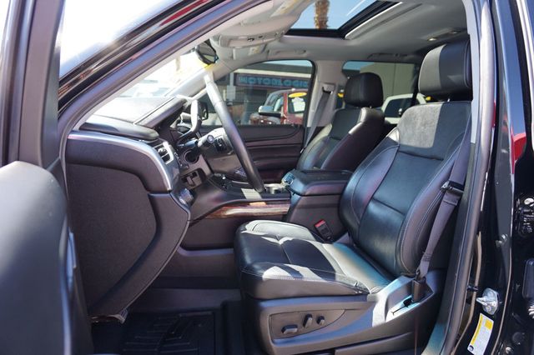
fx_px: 356
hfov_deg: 73.8
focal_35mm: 24
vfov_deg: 53.1
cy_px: 178
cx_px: 267
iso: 160
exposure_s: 1/60
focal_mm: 16
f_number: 4
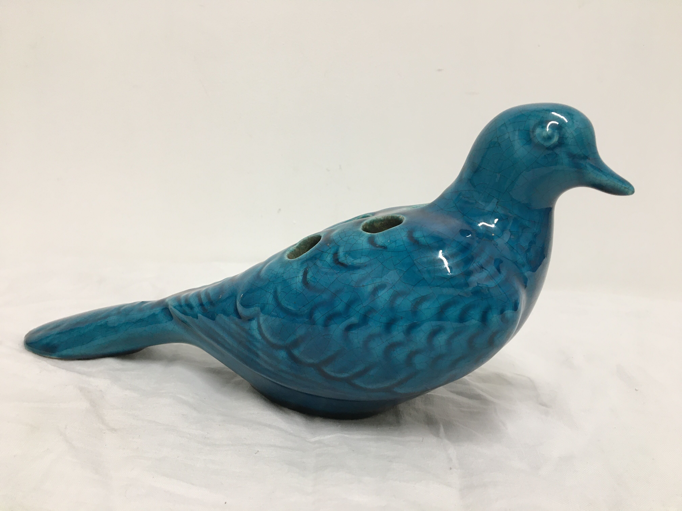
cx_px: 341
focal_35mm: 29
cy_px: 256
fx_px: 571
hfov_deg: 61.7
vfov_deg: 48.2
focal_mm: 4.15
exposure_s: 1/33
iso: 50
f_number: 2.2
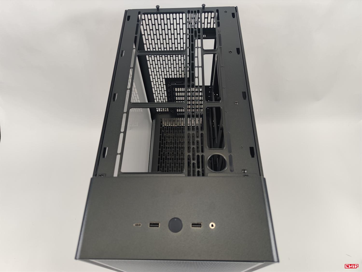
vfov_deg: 54.9
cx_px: 181
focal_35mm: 25
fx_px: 261
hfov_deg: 69.4
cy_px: 136
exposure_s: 1/100
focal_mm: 6.78
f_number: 1.85
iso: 69
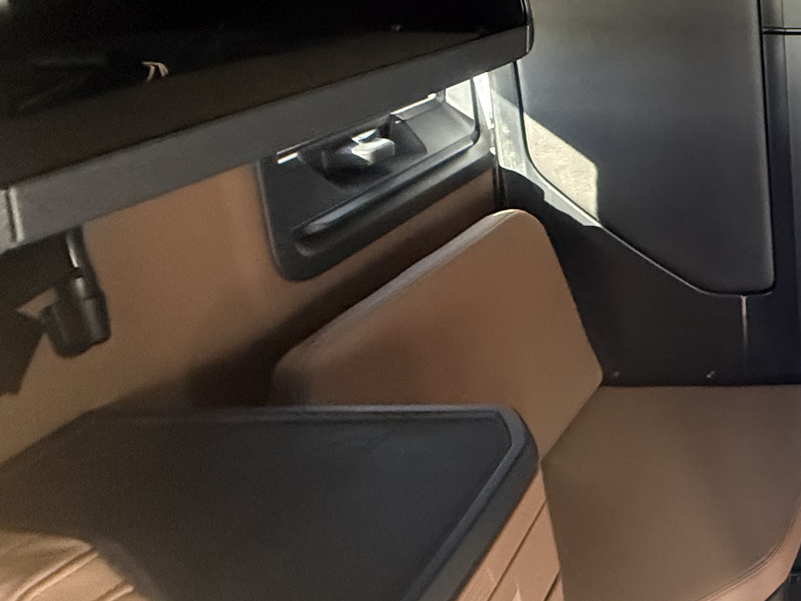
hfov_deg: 34.9
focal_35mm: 38
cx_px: 1030
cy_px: 77
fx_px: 879
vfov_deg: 35.8
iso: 640
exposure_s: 1/60
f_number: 2.2
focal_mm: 2.22
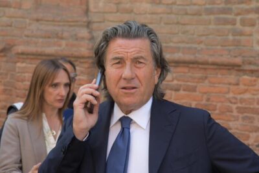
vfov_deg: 9.3
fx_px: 1058
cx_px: 130
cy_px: 86
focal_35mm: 147
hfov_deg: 14.0
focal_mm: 98
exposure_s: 1/250
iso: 640
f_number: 10
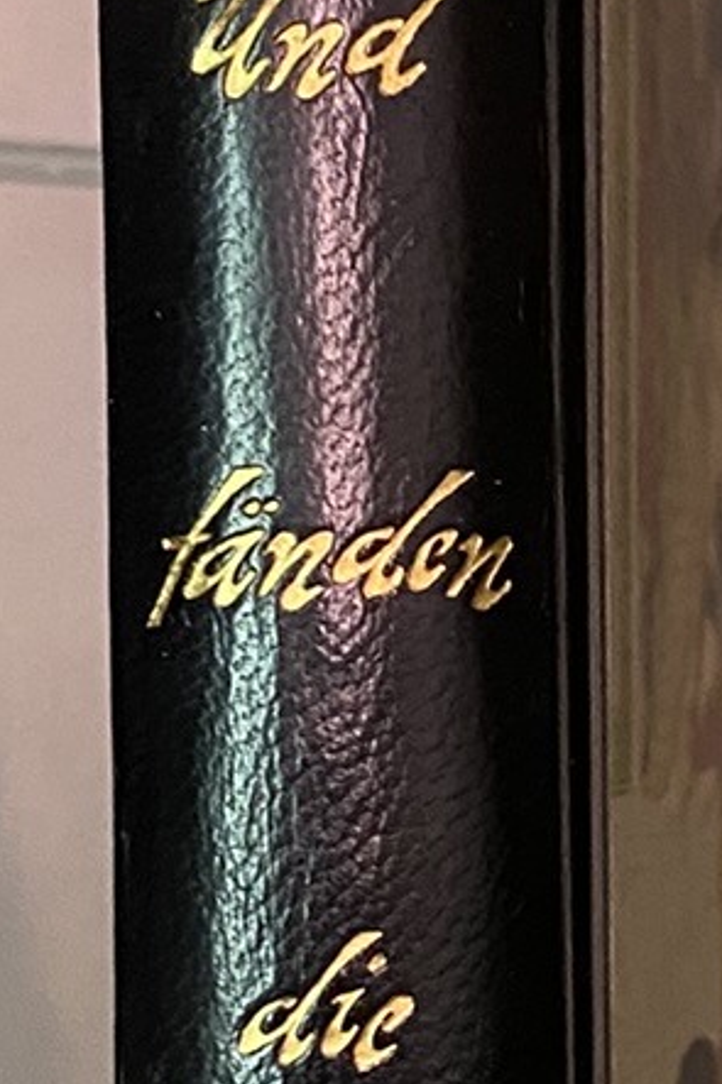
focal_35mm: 125
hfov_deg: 10.9
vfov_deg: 16.3
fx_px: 3763
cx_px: 742
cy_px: 756
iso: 500
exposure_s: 1/50
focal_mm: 4.25
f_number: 1.8
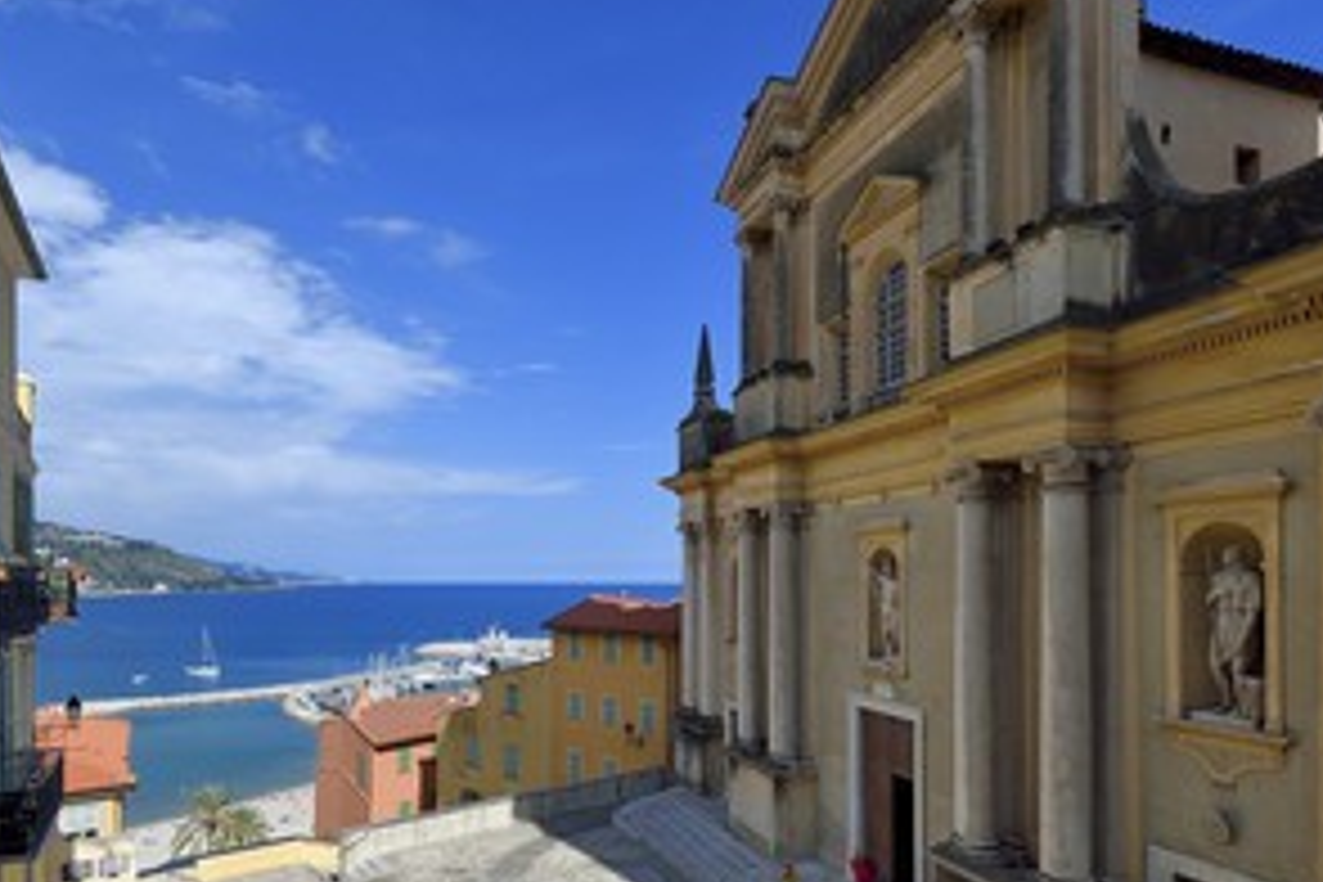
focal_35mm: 20
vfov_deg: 60.3
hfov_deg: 83.8
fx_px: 735
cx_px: 612
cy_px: 594
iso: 200
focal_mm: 14
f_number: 14
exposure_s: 1/250
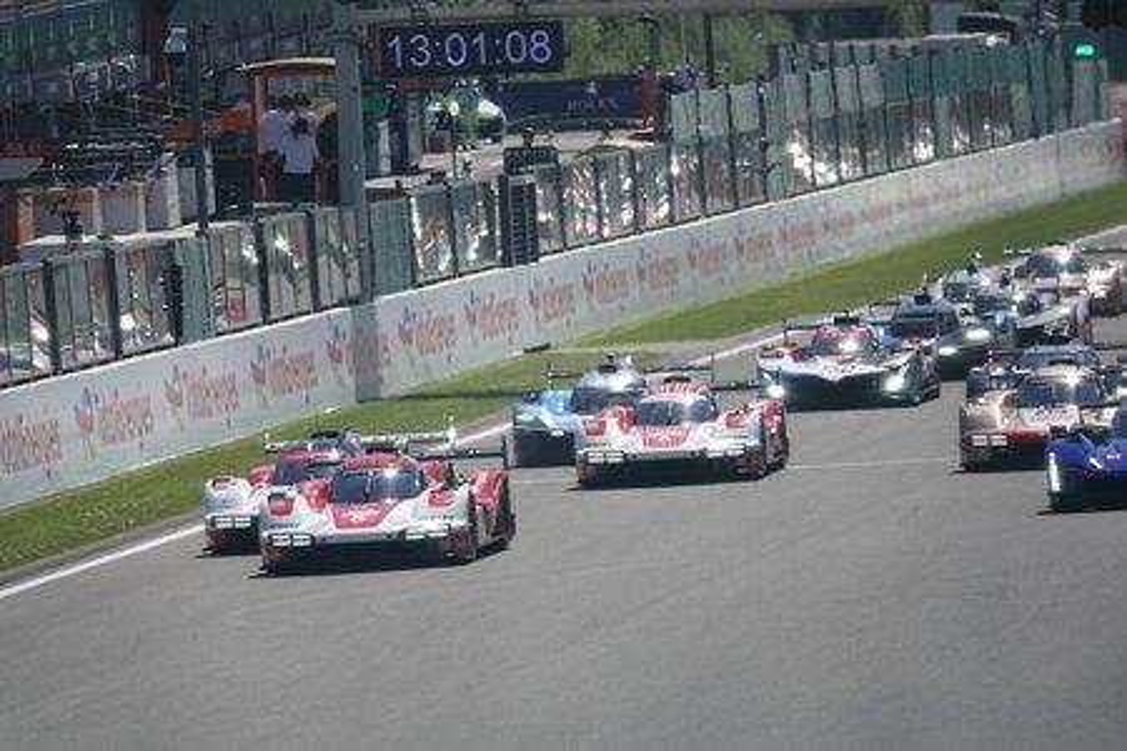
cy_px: 376
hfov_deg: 3.4
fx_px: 18719
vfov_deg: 2.3
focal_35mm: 598
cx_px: 564
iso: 125
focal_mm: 219.33
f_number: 4
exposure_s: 1/800
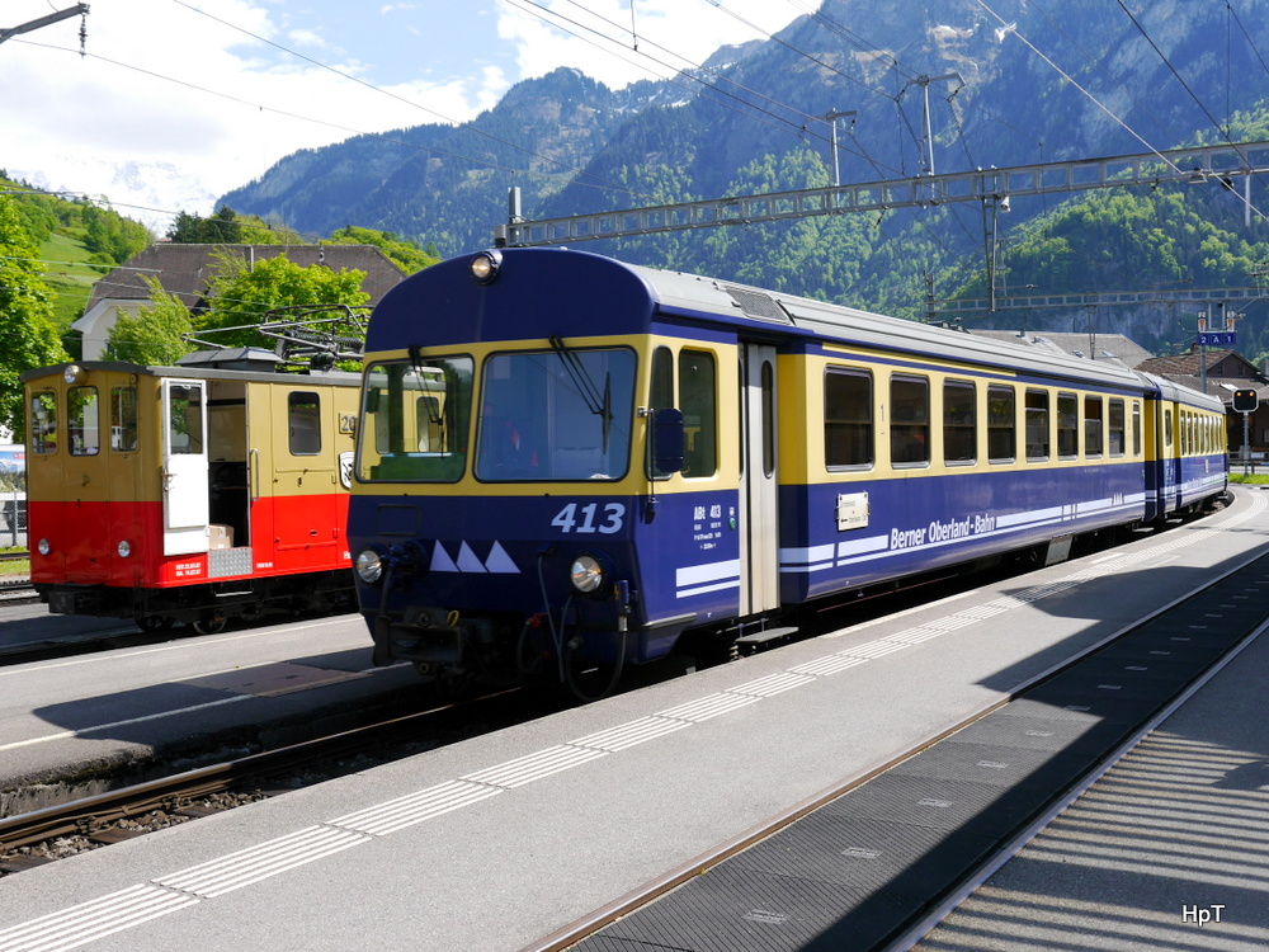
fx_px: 1393
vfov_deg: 37.7
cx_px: 634
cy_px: 476
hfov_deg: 49.0
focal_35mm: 38
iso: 160
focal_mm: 19
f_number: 7.1
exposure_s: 1/320
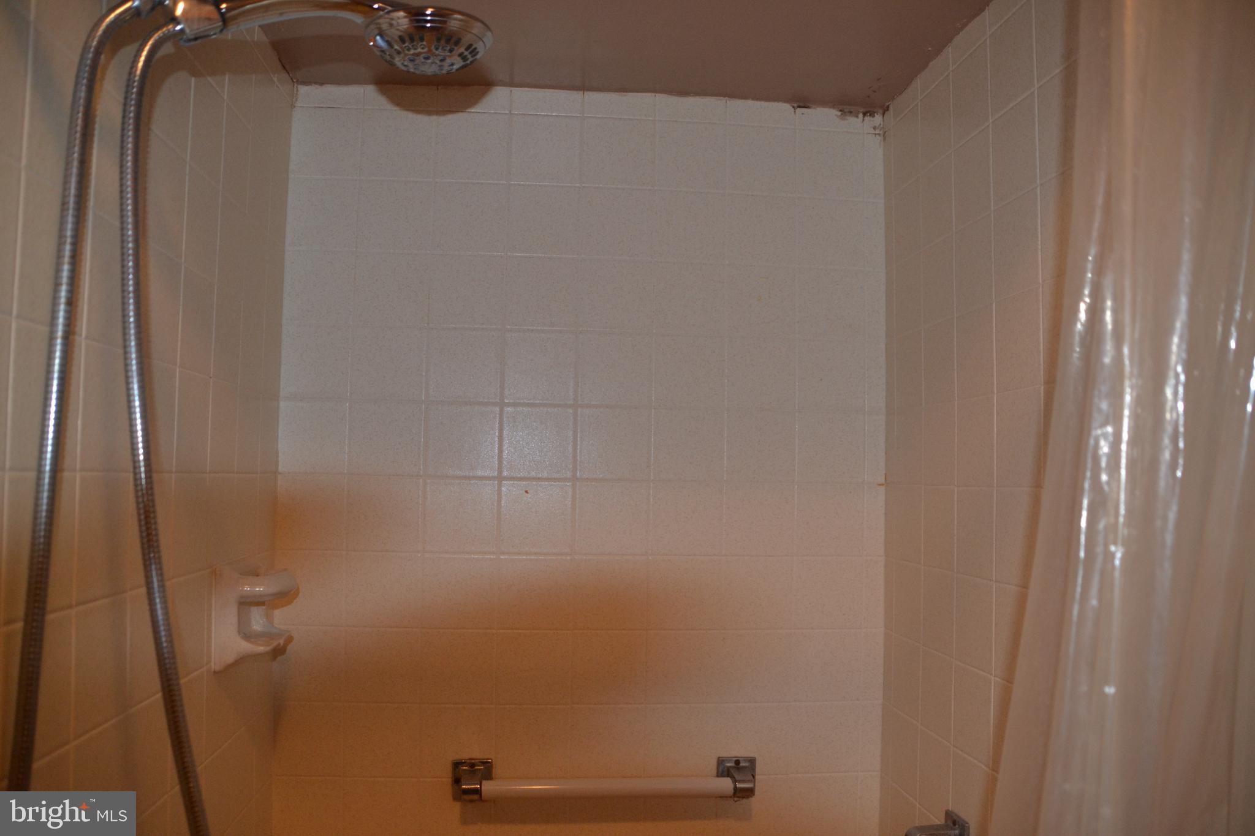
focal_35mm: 28
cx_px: 628
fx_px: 993
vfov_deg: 45.7
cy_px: 418
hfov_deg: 64.6
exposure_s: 1/60
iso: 720
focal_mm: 19
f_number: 3.5
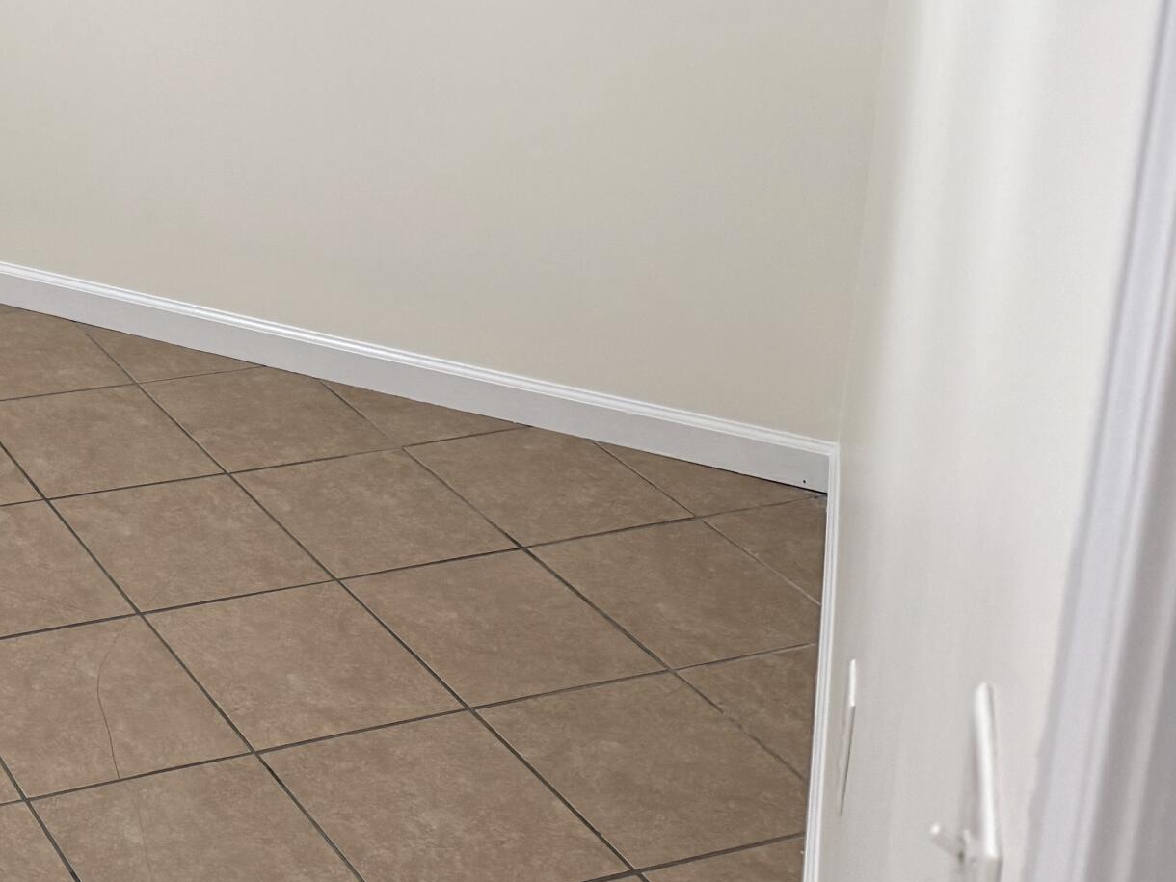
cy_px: -181
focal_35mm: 59
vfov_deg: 22.8
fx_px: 2004
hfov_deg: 28.2
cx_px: -266
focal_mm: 6.76
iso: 125
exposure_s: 1/120
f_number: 1.78
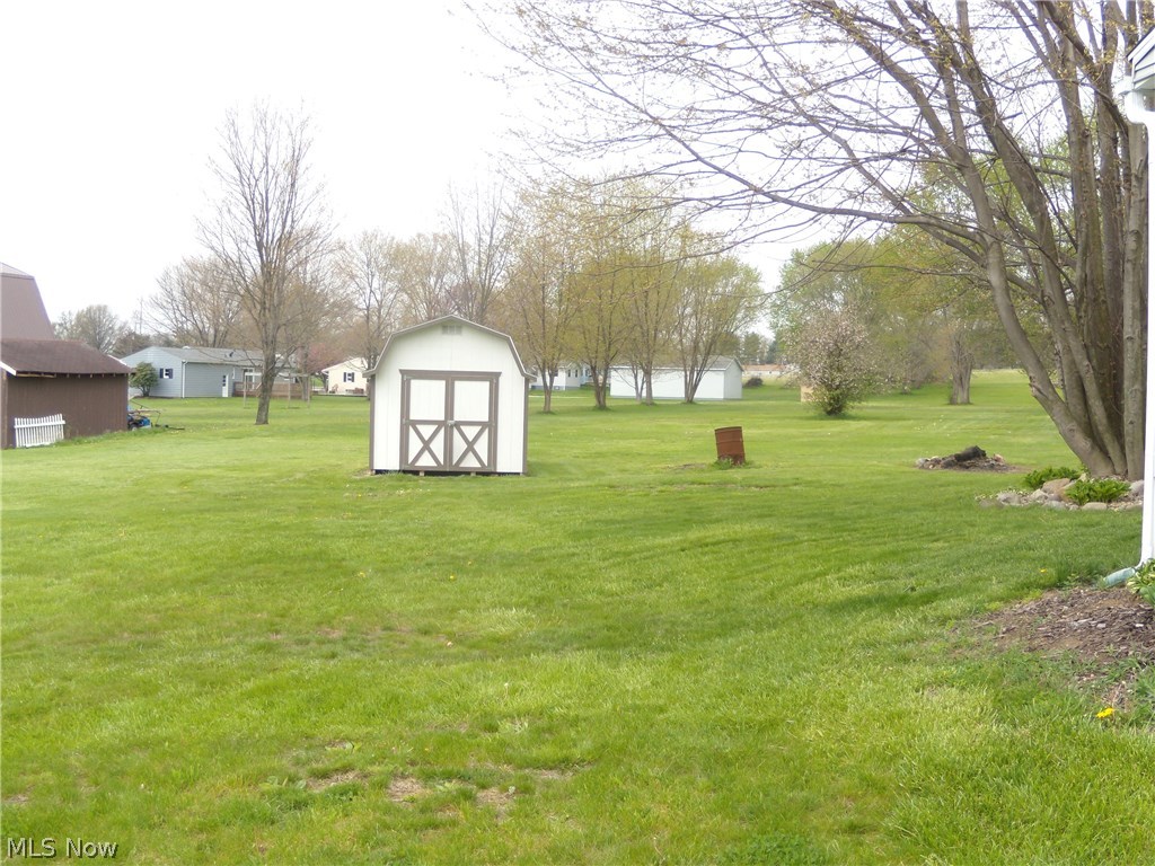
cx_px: 578
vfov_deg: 39.7
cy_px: 433
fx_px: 1201
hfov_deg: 51.4
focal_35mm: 36
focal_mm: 6.4
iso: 80
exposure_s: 1/250
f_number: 3.6
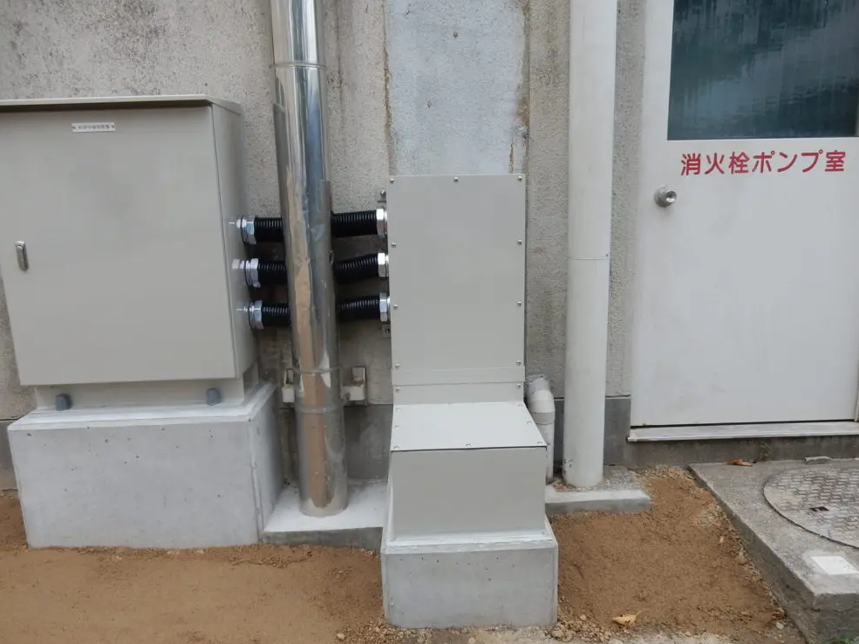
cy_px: 332
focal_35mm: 26
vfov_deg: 53.0
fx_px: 645
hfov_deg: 67.3
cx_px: 439
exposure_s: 1/400
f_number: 3.7
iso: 125
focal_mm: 4.5
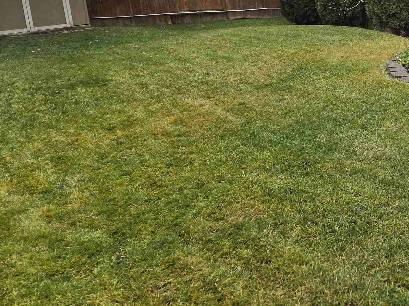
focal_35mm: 47
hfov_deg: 36.1
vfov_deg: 30.0
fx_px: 555
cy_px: 52
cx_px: 416
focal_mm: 5.4
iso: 80
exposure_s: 1/713
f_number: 1.8
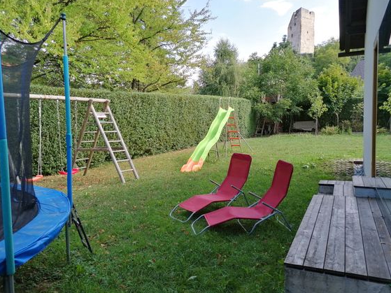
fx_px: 327
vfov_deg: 48.2
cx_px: 197
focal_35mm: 29
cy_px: 143
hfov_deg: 61.7
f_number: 1.8
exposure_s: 1/433
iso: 50
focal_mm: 4.75
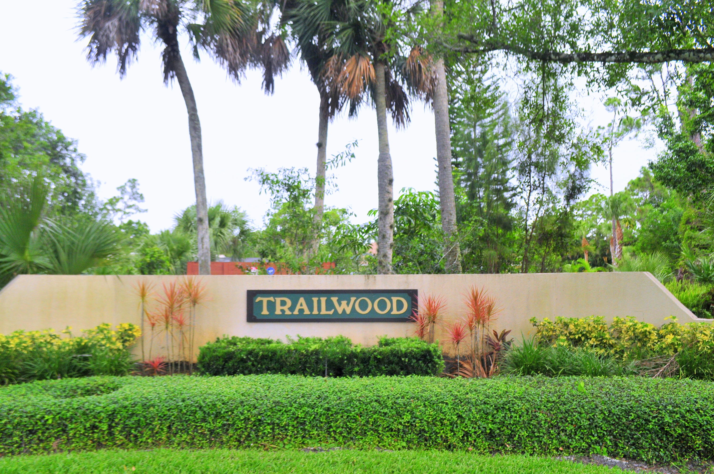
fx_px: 535
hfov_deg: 67.4
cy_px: 237
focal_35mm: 27
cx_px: 357
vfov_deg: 47.8
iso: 640
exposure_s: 1/400
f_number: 8
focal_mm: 18
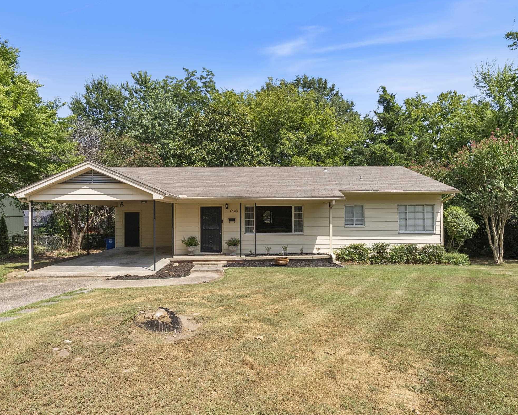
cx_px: 241
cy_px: 210
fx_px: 291
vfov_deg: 70.9
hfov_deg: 83.2
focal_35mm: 19
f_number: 9
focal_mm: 16
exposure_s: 1/400
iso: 250
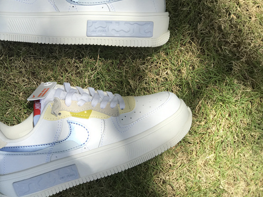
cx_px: 93
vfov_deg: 17.3
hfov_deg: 22.9
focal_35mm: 85
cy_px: 76
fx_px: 646
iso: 20
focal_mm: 6.6
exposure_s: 1/523
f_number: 2.8
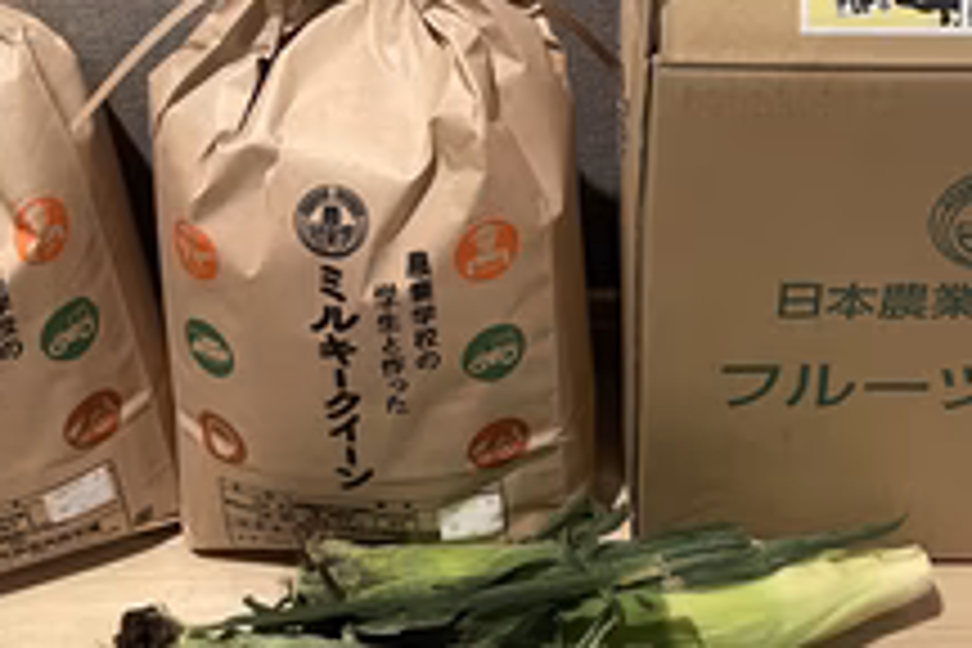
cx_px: 504
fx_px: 1350
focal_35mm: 50
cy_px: -63
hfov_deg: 39.6
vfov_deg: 25.1
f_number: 1.6
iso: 500
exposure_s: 1/33
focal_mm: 5.1
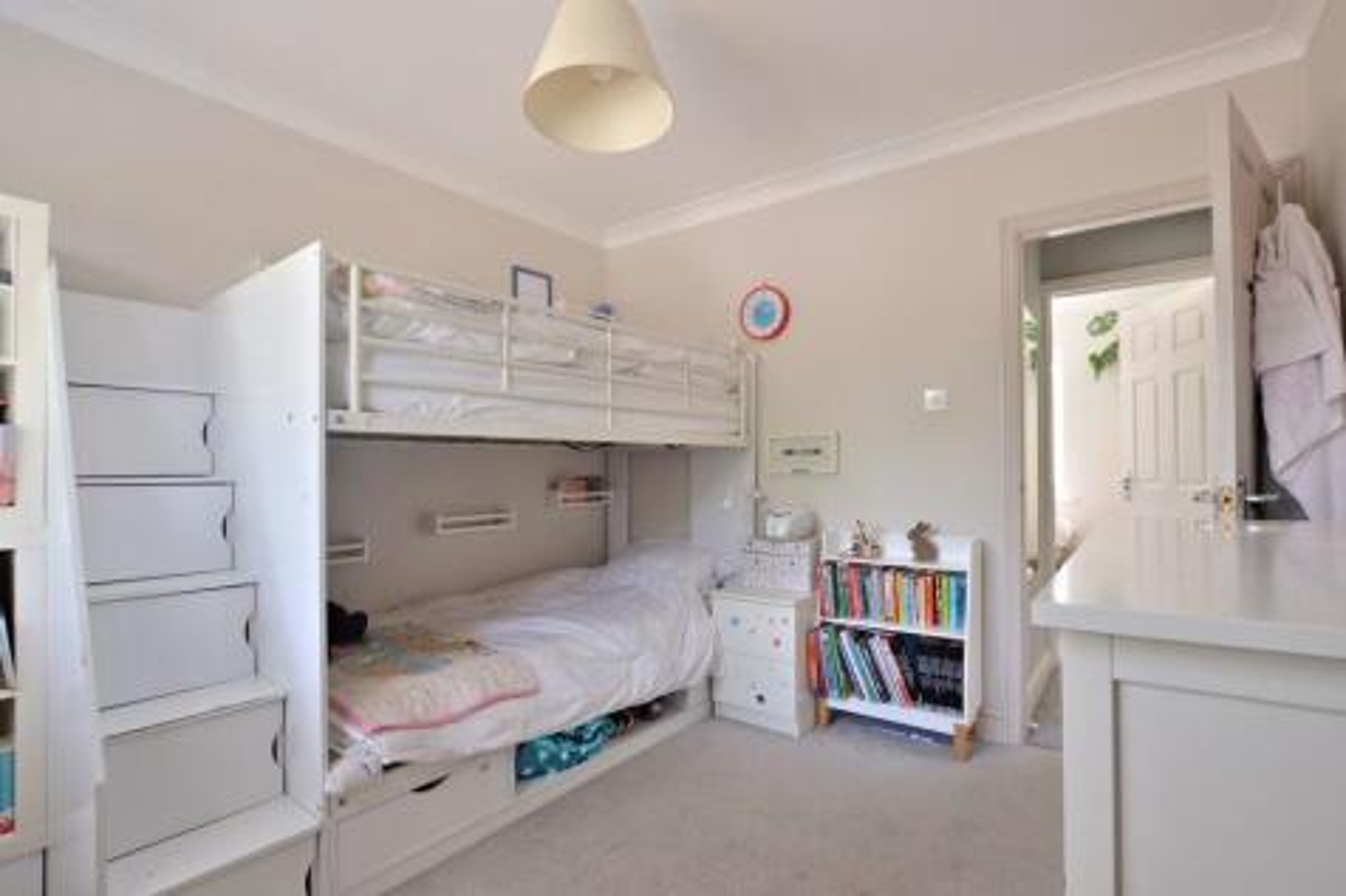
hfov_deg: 100.4
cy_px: 448
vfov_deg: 77.3
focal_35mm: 15
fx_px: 561
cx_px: 673
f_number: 9
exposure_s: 1/20
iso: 640
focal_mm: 10
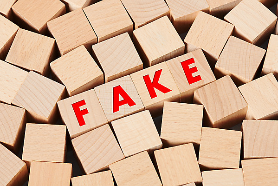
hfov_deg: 19.4
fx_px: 811
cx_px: 139
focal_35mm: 105
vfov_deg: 13.1
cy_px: 93
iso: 100
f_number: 18
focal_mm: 105
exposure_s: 1/125
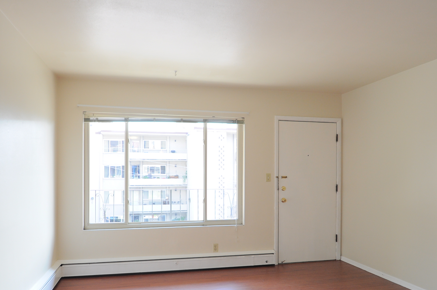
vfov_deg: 47.8
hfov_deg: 68.1
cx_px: 222
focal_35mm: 27
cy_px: 183
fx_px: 324
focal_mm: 13
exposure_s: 1/80
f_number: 4.5
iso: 400
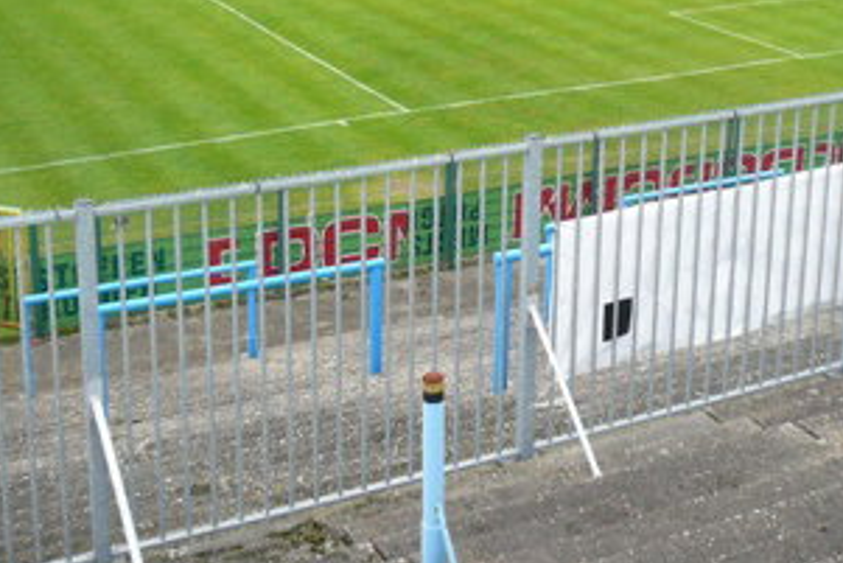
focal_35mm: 58
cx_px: 367
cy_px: -6
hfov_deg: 34.4
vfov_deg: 22.5
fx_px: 1359
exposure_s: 1/200
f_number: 2.8
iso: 100
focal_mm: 4.6
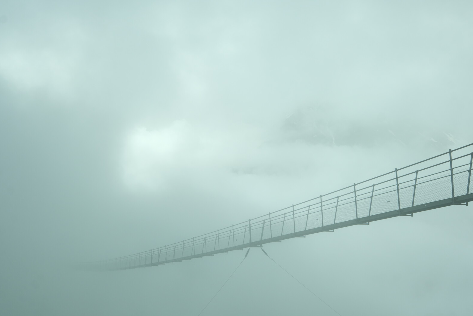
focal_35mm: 37
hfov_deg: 51.9
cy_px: 160
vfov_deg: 35.9
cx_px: 236
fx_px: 486
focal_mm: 24
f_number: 9
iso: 400
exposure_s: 1/320
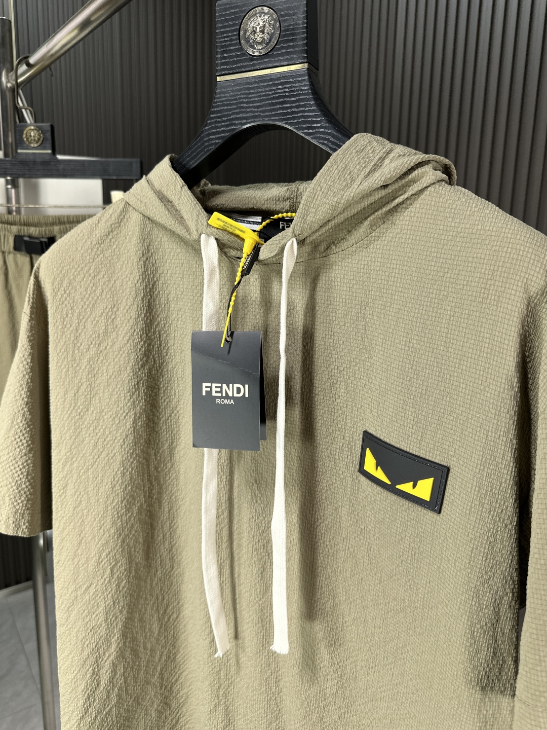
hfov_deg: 56.8
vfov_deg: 71.6
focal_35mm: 24
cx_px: 274
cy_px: 365
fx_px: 506
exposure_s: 1/464
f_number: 1.78
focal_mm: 6.86
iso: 80
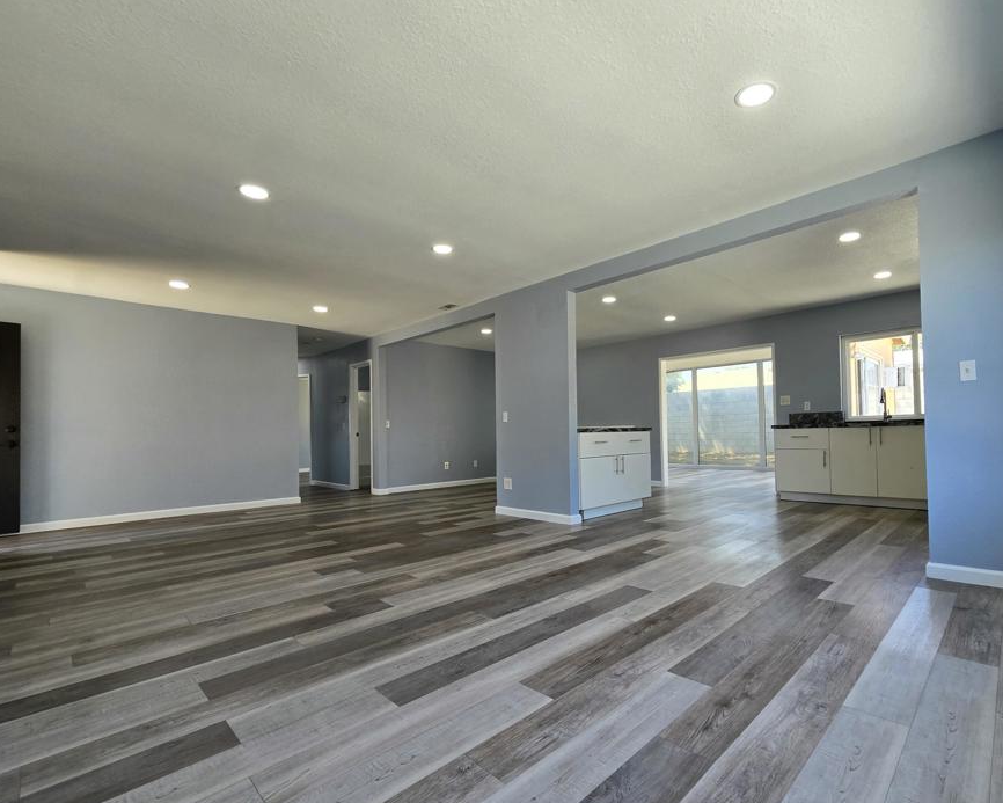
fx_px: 445
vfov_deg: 84.0
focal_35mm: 15
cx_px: 568
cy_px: 423
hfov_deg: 96.2
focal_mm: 2.2
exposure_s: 1/120
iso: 50
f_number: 2.2
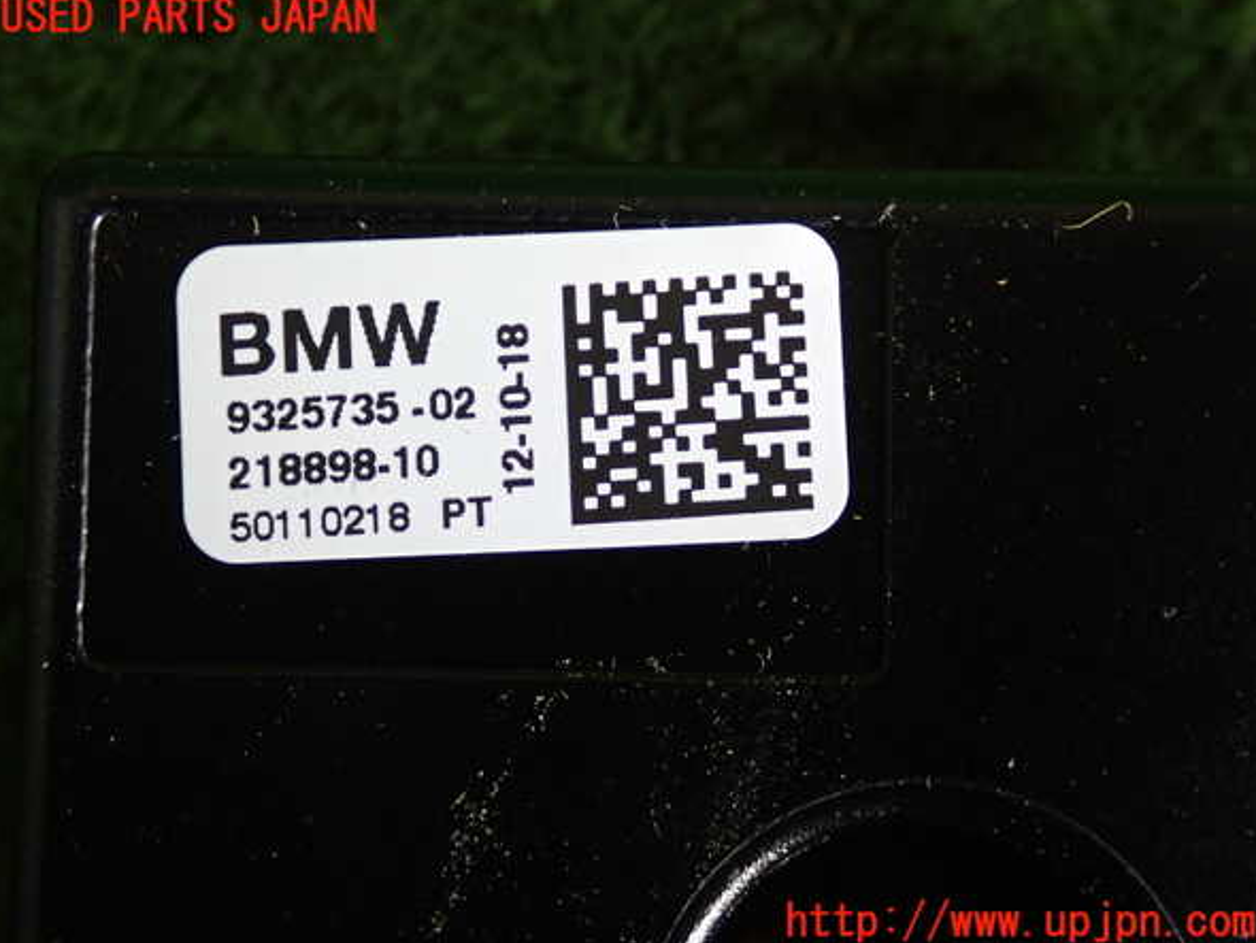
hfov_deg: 30.7
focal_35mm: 63
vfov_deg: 23.3
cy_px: 470
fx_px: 2287
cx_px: 628
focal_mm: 11.09
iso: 320
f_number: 3.6
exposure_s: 1/60
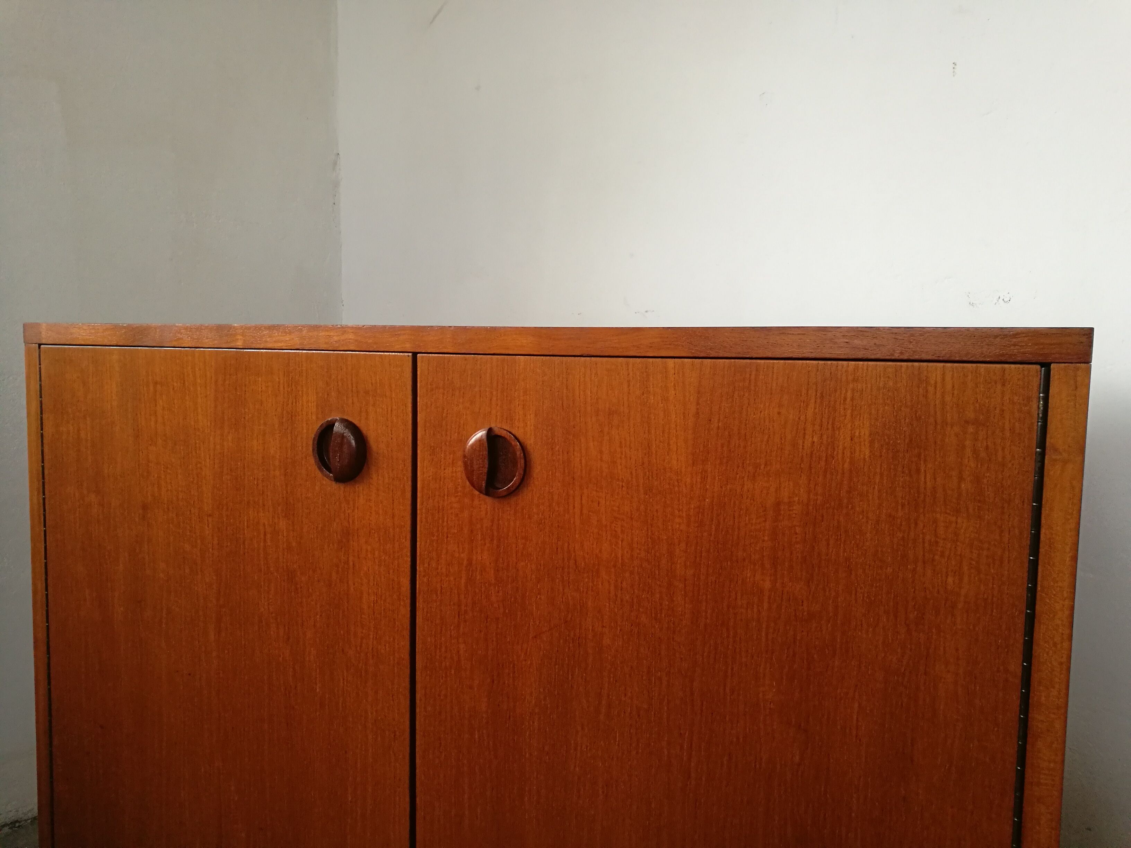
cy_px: 424
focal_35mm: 27
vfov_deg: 51.4
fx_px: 882
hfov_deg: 65.3
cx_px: 566
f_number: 2.2
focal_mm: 4.5
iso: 200
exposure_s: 1/33.3
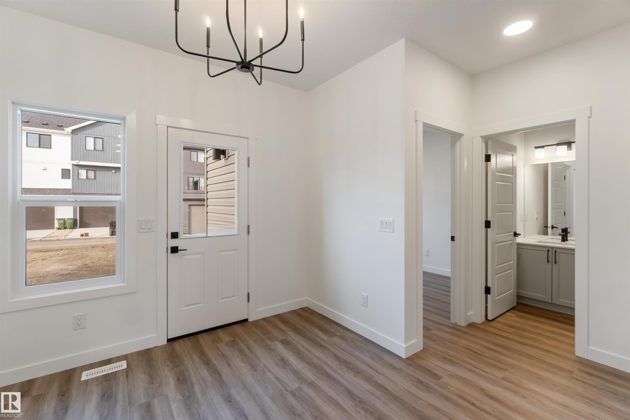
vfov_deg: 77.3
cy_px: 210
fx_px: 262
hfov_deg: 100.4
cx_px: 315
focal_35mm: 15
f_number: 4
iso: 100
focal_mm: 10
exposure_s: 1/30
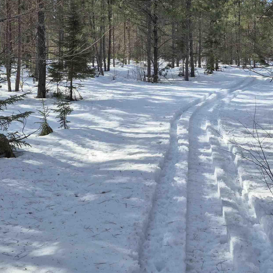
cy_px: 50
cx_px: 141
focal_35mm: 50
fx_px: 446
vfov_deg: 33.0
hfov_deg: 34.0
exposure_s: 1/1232
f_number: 1.8
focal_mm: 5.4
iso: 25
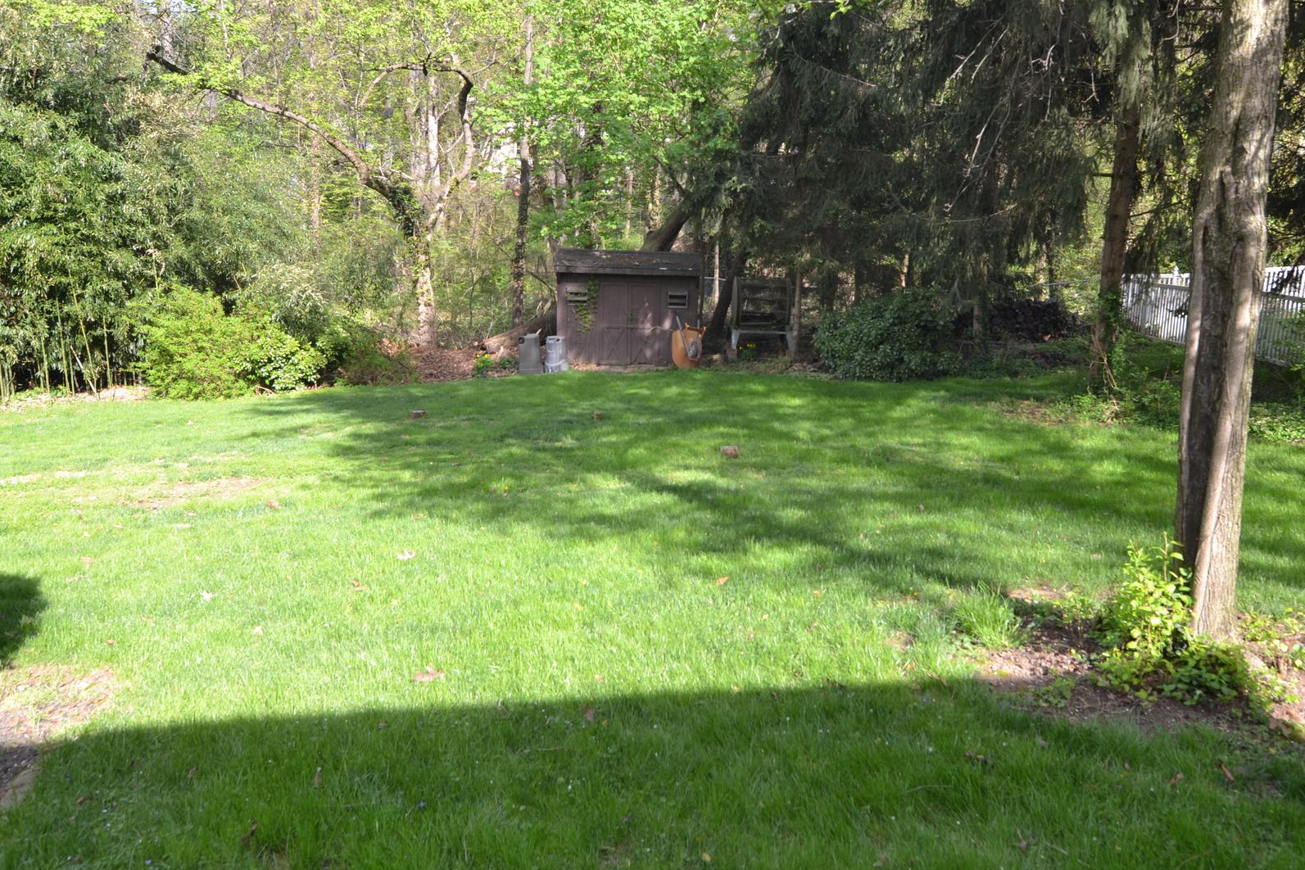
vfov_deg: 47.9
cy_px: 400
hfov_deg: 67.2
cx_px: 722
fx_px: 979
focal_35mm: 27
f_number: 5.6
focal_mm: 14
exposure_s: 1/125
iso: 140
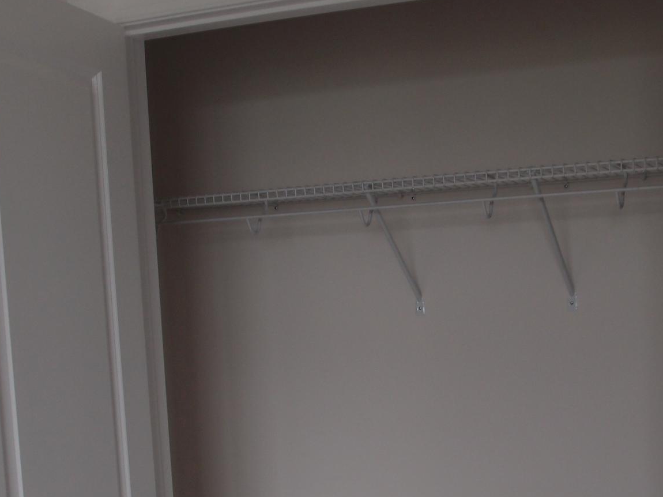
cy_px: 427
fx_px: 1091
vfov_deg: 25.0
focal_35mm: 57
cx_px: 472
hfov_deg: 33.3
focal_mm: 6.87
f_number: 2.2
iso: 100
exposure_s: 1/80
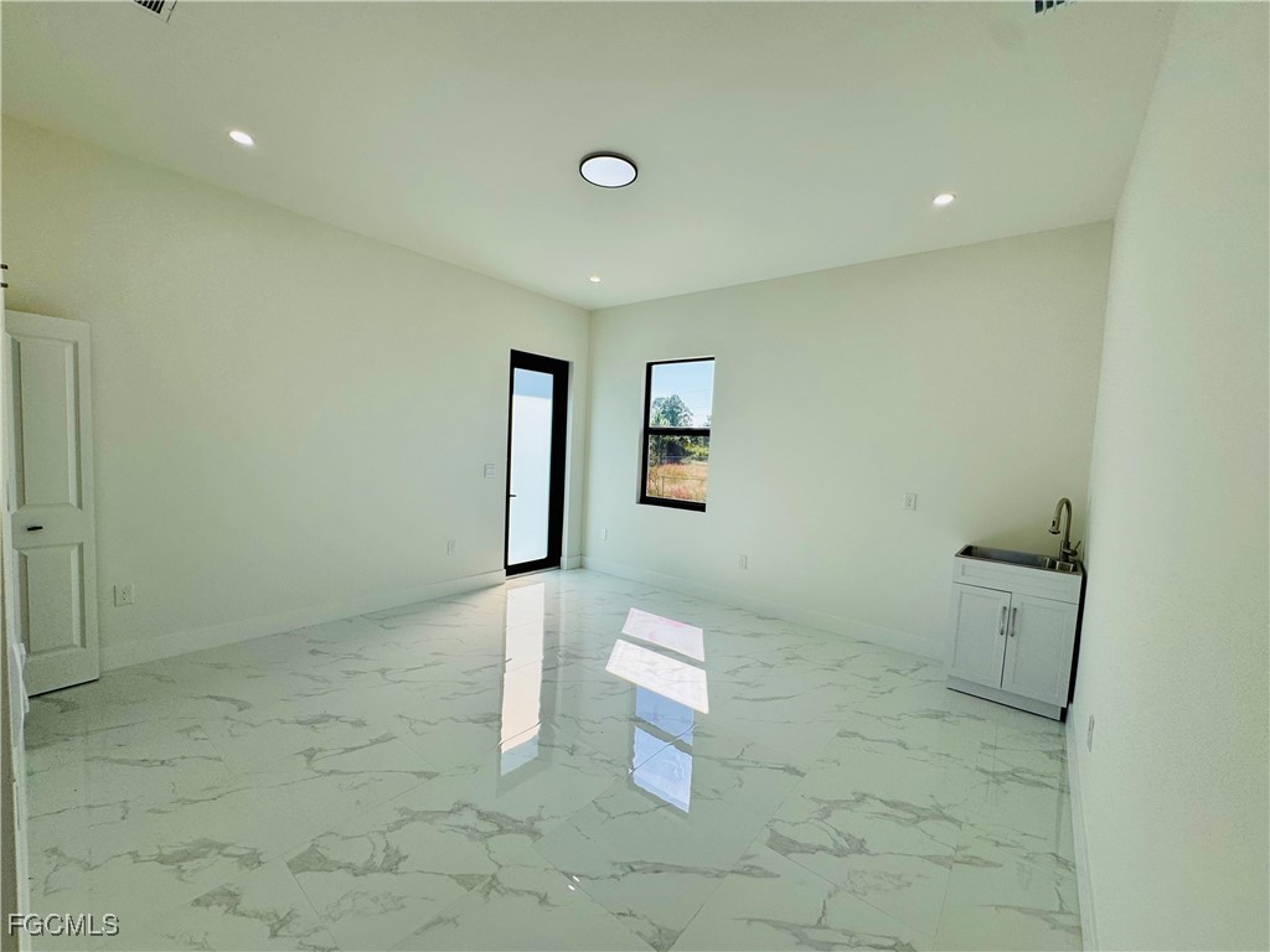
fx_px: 514
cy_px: 476
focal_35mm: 14
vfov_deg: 85.7
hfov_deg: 102.1
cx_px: 635
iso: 40
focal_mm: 2.22
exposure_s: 1/505
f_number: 2.2
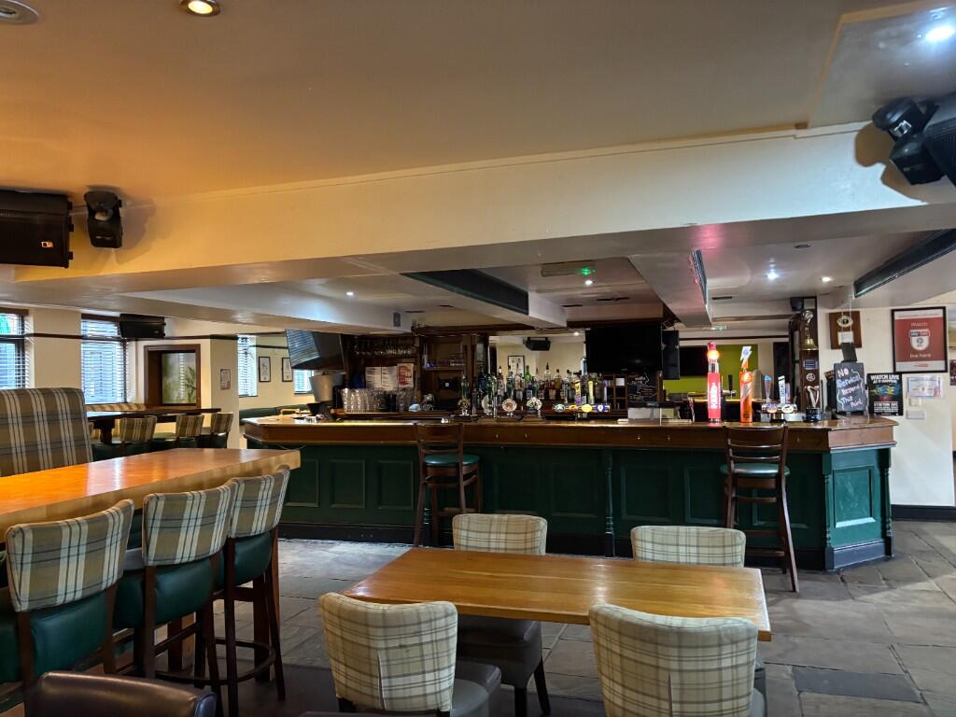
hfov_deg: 67.3
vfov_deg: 53.1
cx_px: 478
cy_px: 358
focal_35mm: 26
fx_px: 718
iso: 500
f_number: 1.6
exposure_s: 1/33
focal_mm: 5.96
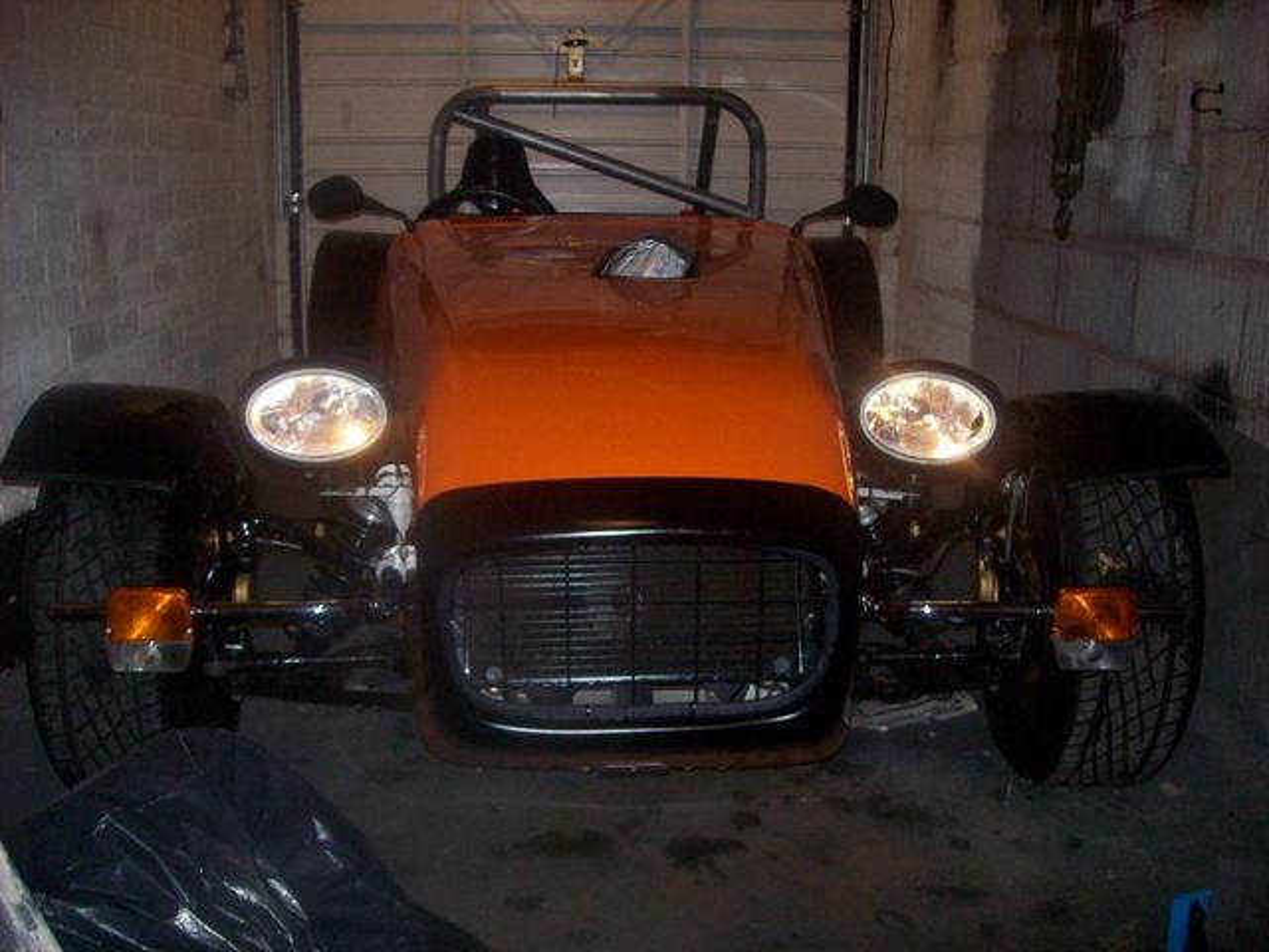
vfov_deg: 39.7
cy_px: 476
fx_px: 1320
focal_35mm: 36
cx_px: 634
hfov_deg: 51.4
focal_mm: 6
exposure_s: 1/64
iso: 200
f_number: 2.7
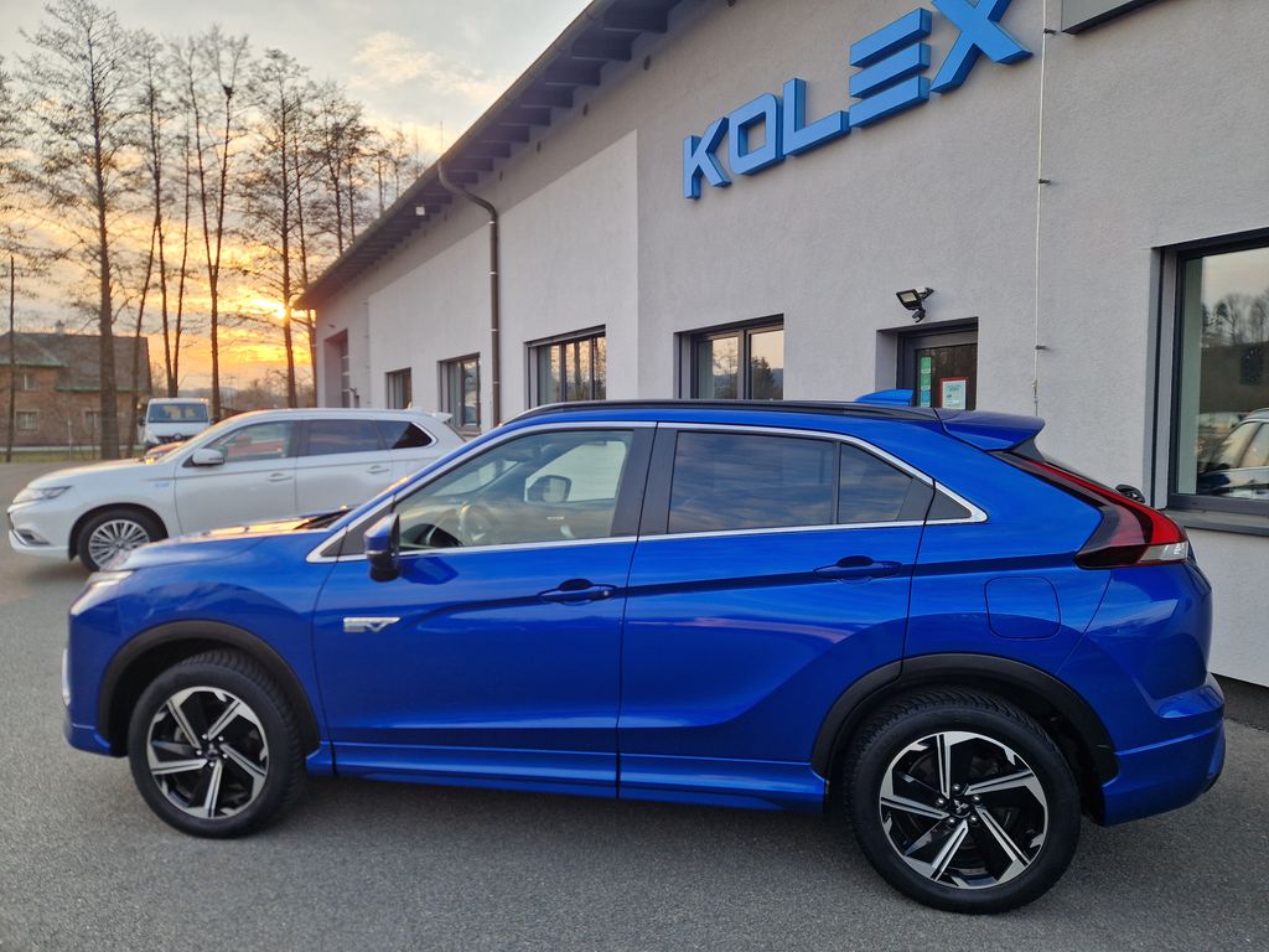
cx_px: 634
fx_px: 843
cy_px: 476
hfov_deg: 73.9
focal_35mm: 23
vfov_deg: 58.9
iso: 50
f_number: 1.8
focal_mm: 5.4
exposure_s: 1/180
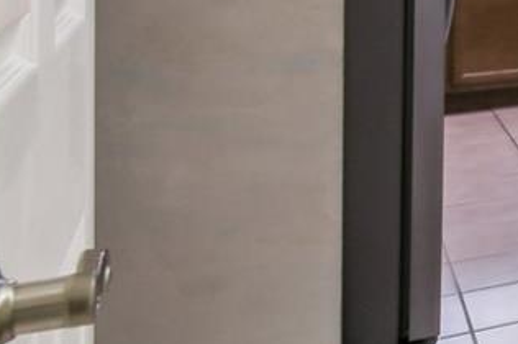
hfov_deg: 15.2
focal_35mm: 76
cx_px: 1238
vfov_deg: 16.5
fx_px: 1092
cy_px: -149
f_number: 7.1
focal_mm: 10
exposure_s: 1/15
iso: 100
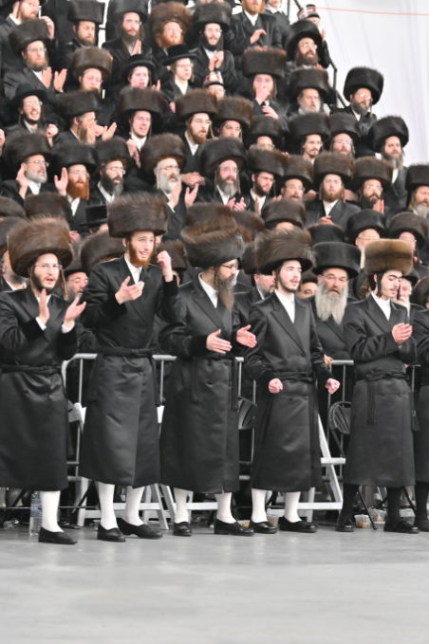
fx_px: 2970
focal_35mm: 166
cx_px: 243
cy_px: 323
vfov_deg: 12.4
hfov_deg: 8.3
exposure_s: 1/200
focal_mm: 110
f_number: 2.8
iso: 1600
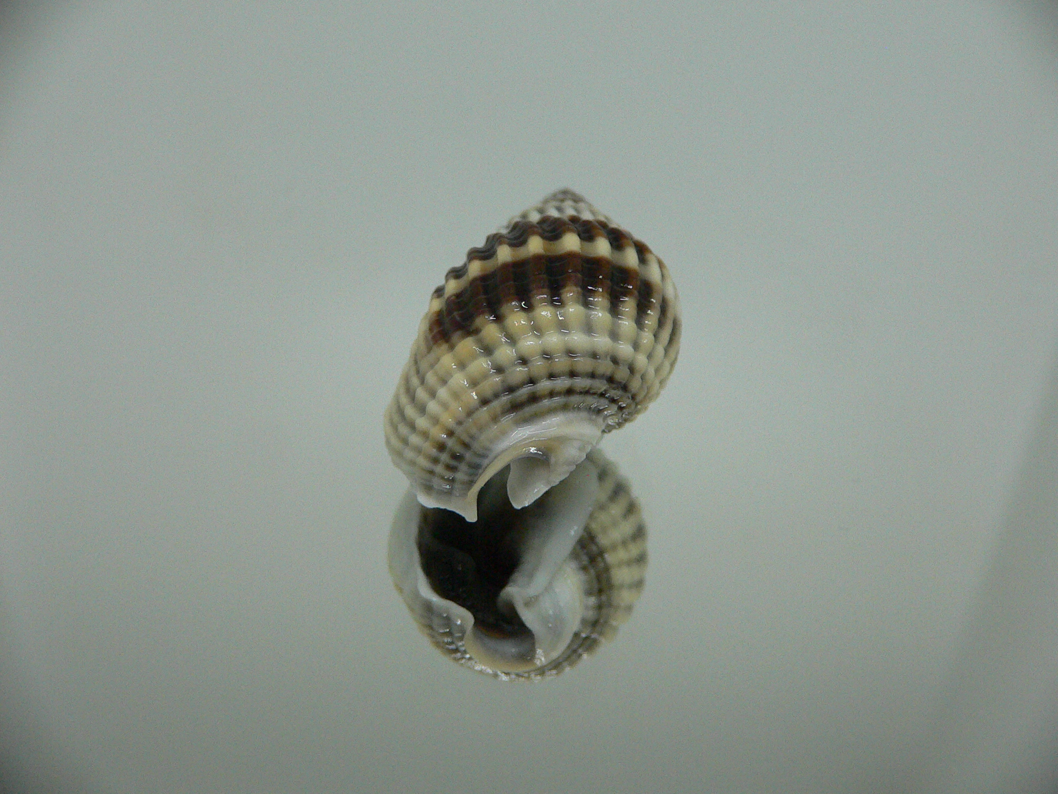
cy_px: 397
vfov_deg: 40.7
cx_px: 529
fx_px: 1070
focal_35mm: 35
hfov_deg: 52.6
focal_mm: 4.6
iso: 200
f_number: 2.8
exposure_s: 1/60
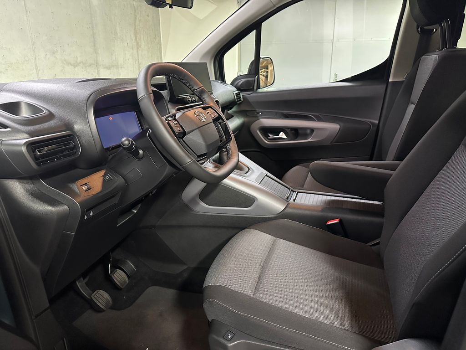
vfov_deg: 56.8
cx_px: 233
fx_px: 323
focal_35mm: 24
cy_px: 175
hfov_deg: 71.6
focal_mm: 6.86
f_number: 1.78
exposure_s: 1/33
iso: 800
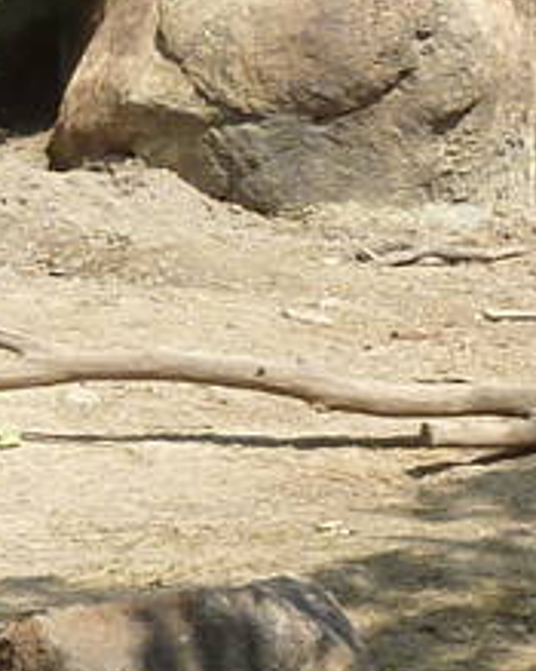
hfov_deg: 8.5
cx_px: -190
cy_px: 521
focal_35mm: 178
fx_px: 3532
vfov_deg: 10.8
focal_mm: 4.1
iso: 80
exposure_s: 1/500
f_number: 3.3
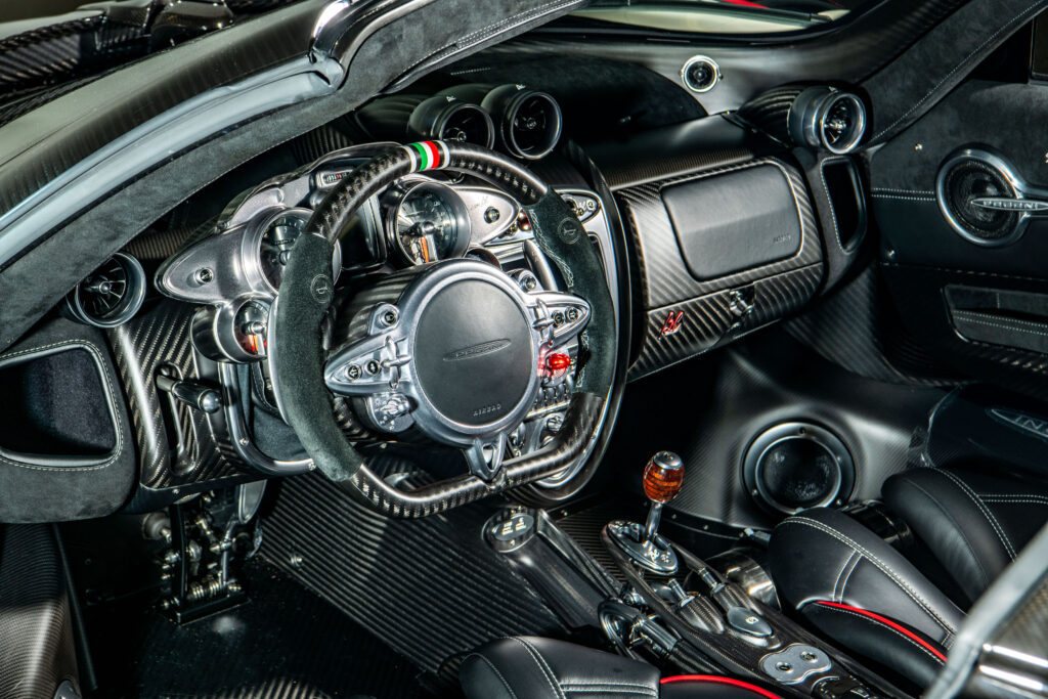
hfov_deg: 28.8
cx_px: 524
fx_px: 2038
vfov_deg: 19.5
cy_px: 350
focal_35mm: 70
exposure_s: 1/125
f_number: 11
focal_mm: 70
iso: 160
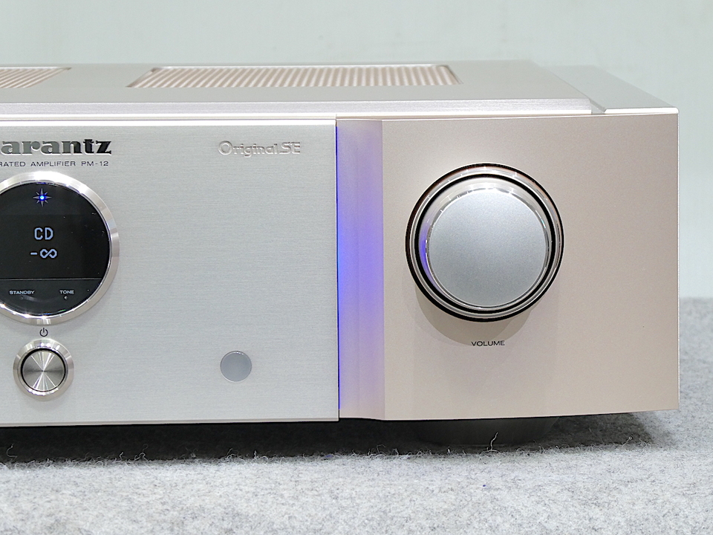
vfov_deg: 9.8
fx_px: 3110
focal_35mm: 151
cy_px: 268
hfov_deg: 13.1
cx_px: 356
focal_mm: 27.1
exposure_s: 1/8
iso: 200
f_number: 5.4
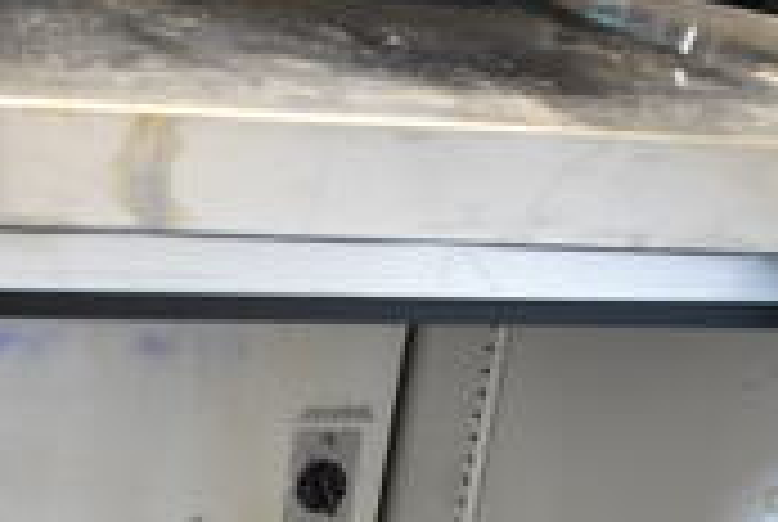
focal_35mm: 111
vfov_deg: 11.8
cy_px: 828
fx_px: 2398
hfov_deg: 18.4
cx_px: 243
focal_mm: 21
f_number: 3.8
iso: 800
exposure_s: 1/30
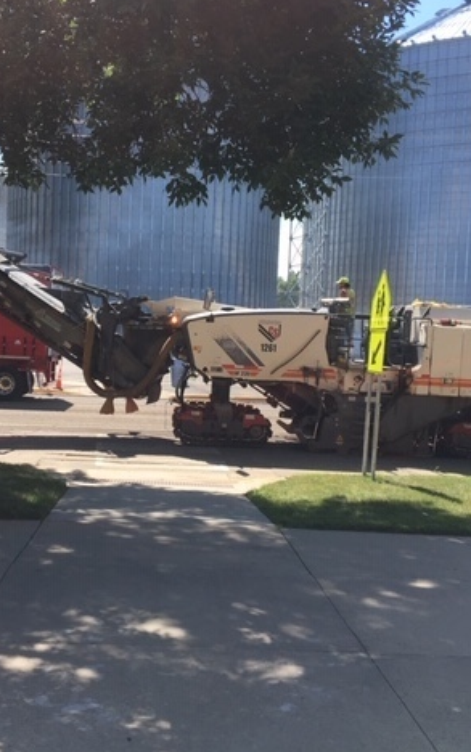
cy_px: 371
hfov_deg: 30.4
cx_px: 164
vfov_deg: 47.2
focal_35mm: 42
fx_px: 862
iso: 25
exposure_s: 1/845
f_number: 2.2
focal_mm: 4.15
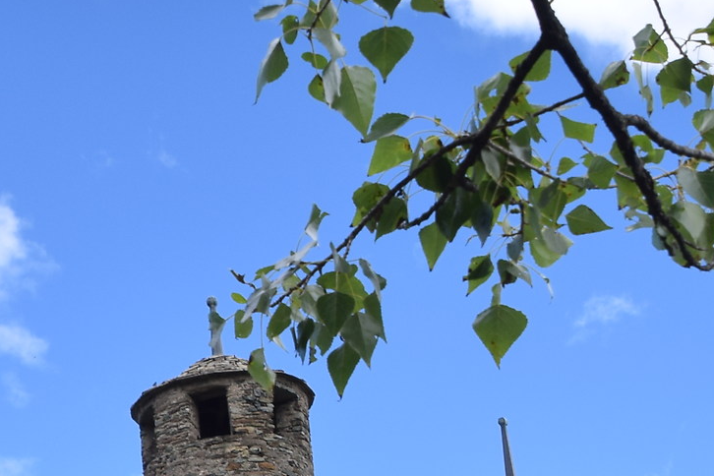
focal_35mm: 119
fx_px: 2360
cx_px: -174
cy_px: 665
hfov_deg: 16.4
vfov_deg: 11.2
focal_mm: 24
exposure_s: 1/125
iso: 200
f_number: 8
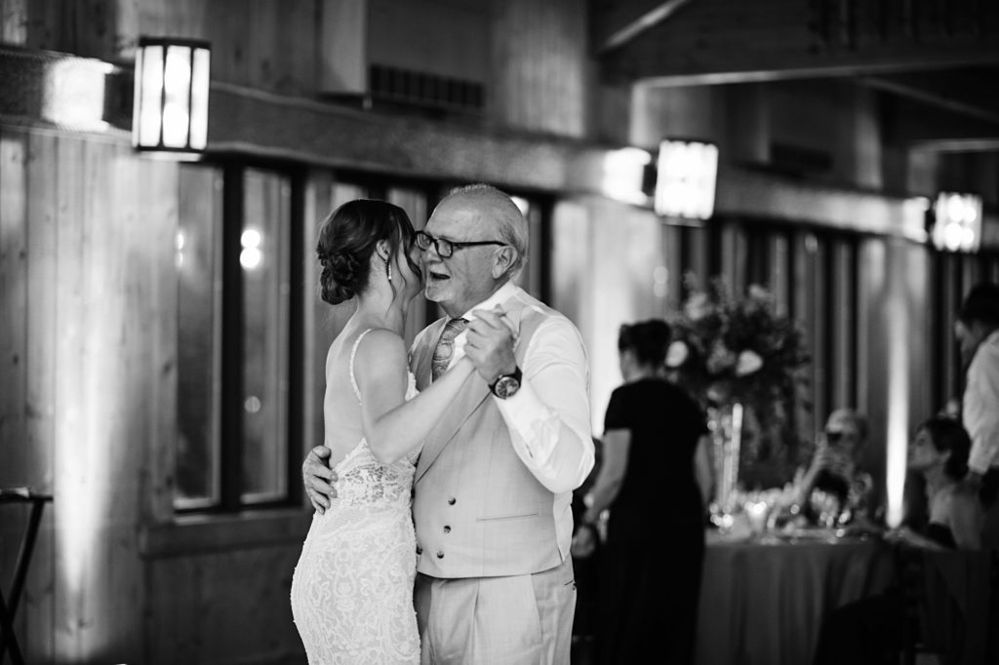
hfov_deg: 23.9
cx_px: 500
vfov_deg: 16.1
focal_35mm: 85
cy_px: 332
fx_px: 2358
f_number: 1.8
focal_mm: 85
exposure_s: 1/250
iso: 1000
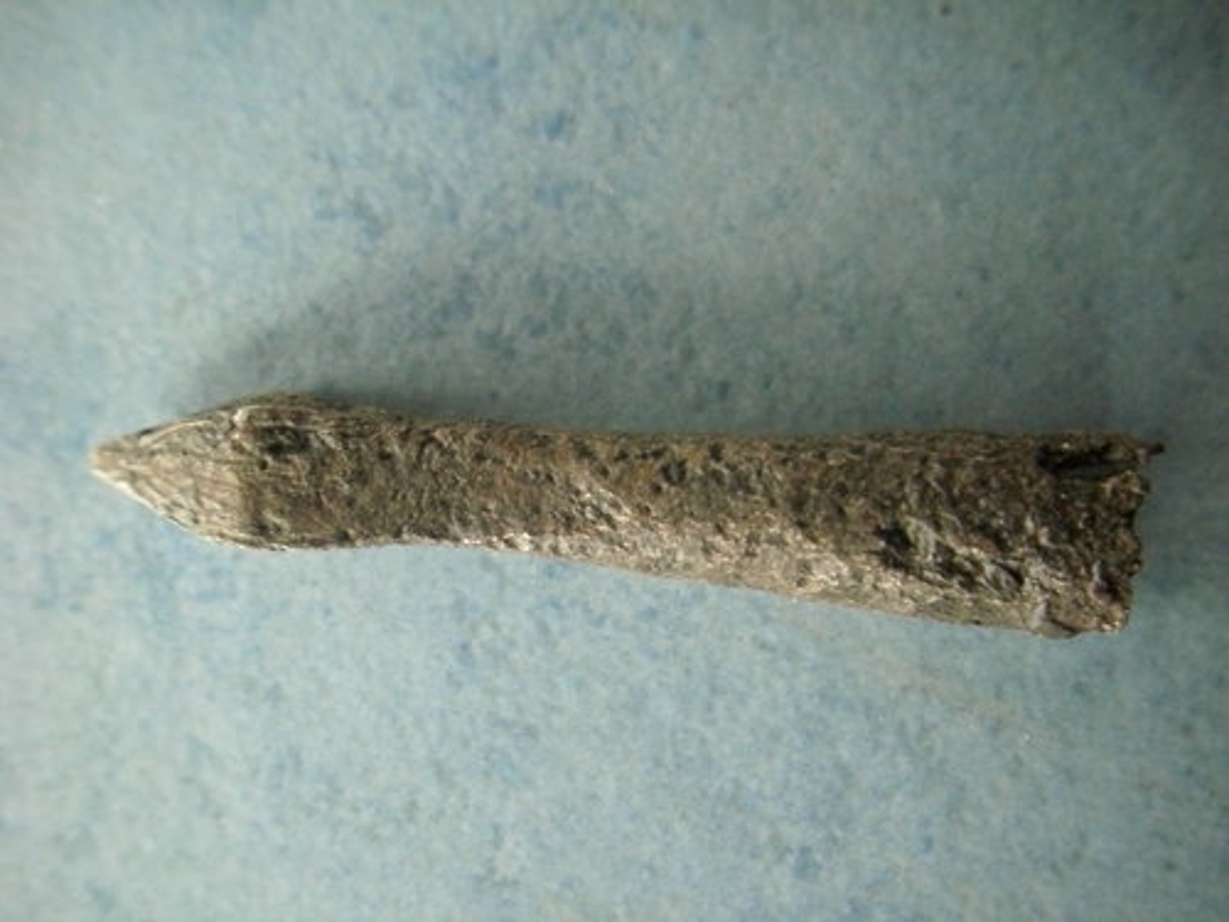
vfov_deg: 45.4
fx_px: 1101
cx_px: 614
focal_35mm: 31
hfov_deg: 58.4
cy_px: 461
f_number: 2.8
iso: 200
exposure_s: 1/60
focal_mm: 6.2
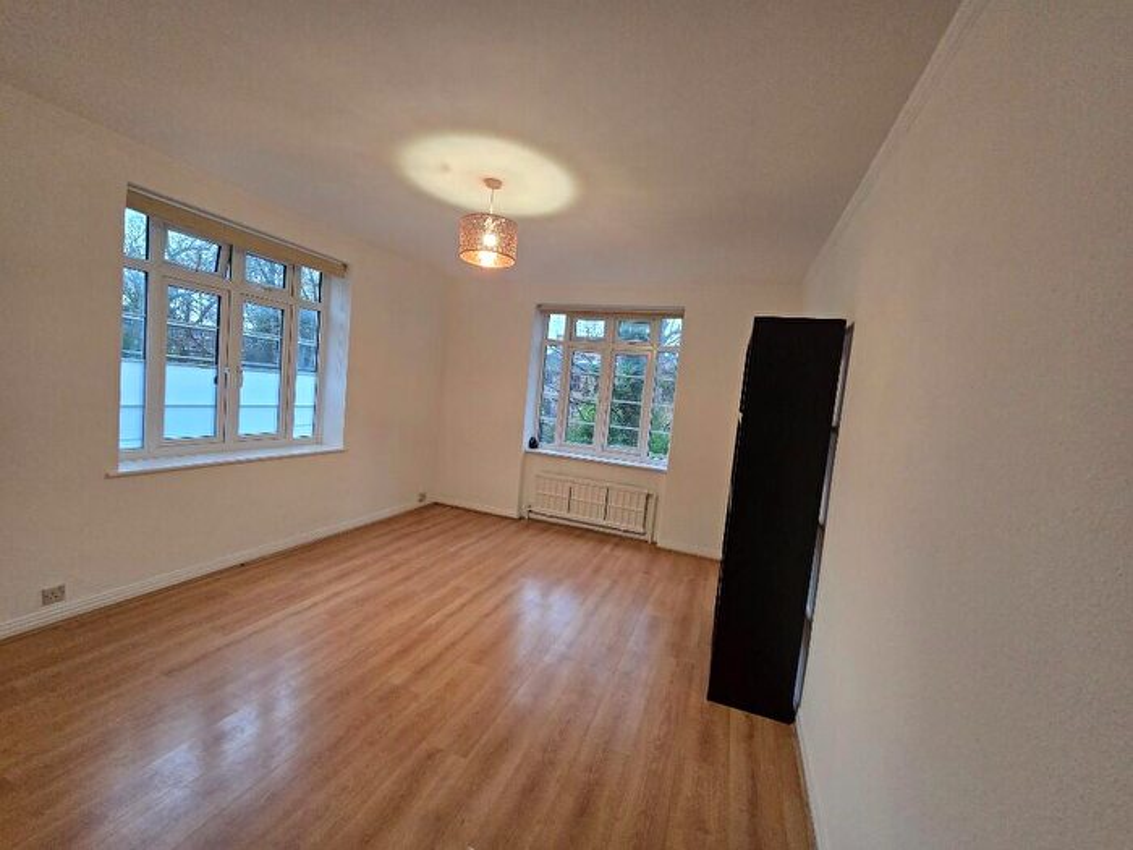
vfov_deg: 89.9
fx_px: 425
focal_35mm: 13
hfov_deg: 106.2
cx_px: 566
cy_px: 425
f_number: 2.2
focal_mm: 2.2
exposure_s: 1/50
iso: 320
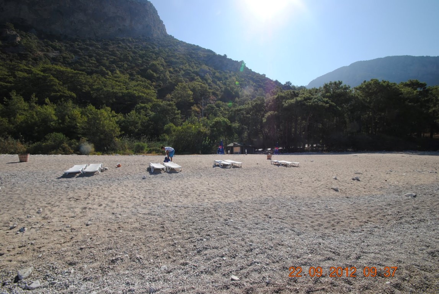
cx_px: 220
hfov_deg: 100.3
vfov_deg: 77.5
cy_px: 147
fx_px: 183
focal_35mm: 15
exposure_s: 1/200
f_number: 10
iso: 100
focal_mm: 10
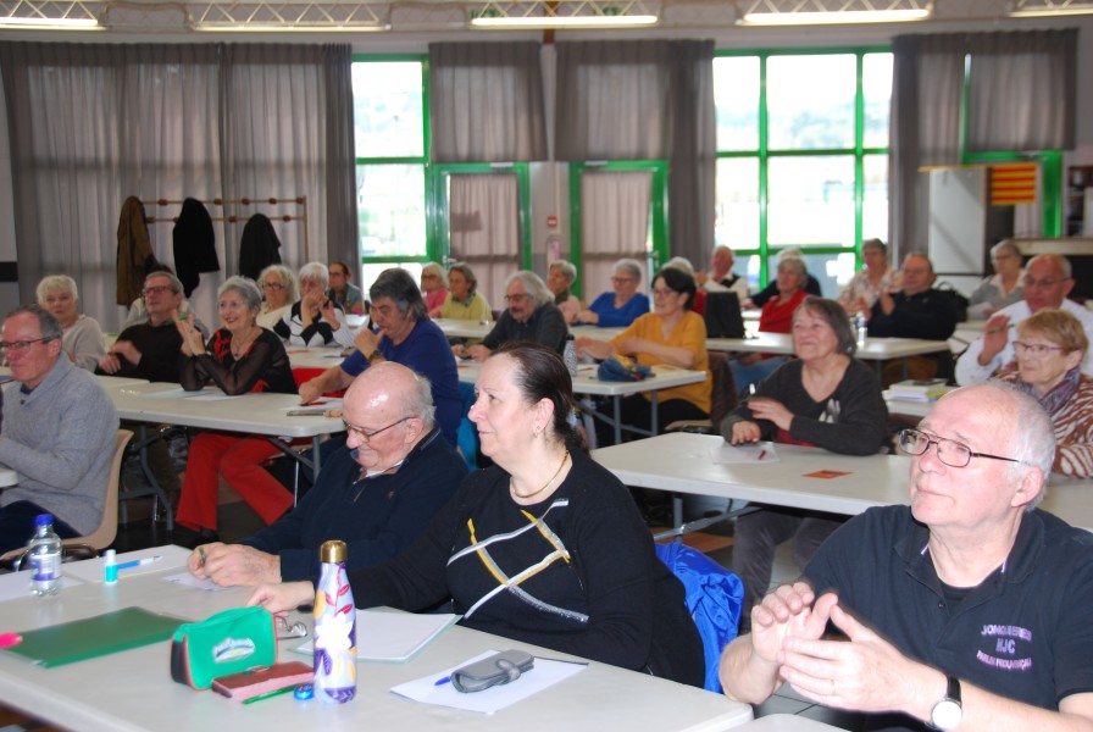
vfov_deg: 28.2
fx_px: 1459
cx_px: 546
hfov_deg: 41.1
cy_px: 366
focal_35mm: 48
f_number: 4.2
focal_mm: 32
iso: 200
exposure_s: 1/60
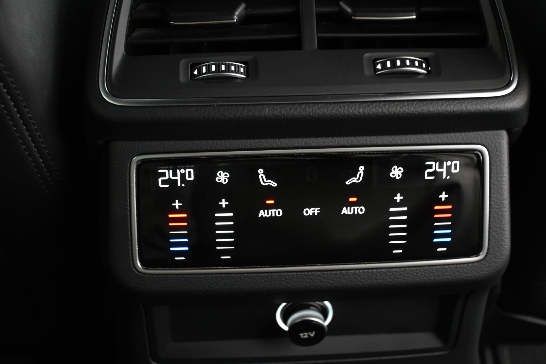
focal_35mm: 40
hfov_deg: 48.7
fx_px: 603
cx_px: 273
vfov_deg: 33.6
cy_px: 182
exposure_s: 1/4
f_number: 4.5
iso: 1600
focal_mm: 26.5
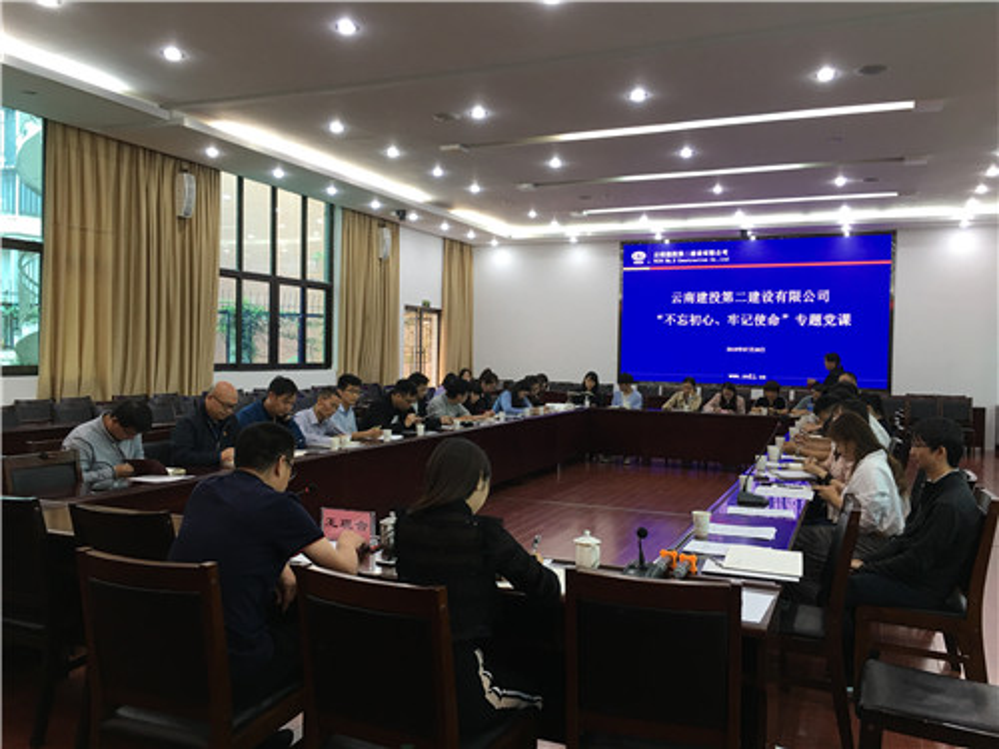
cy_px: 374
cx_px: 500
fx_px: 837
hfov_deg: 61.7
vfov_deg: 48.2
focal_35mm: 29
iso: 32
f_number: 2.2
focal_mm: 4.15
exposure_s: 1/17
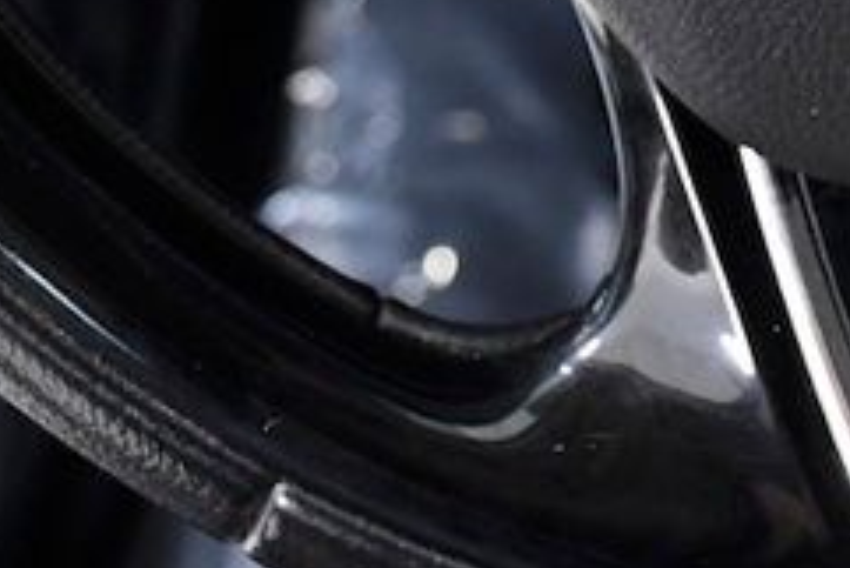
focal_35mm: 170
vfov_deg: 7.9
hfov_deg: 11.8
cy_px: -400
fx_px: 4016
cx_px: 1048
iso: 2500
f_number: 5
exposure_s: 1/60
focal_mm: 27
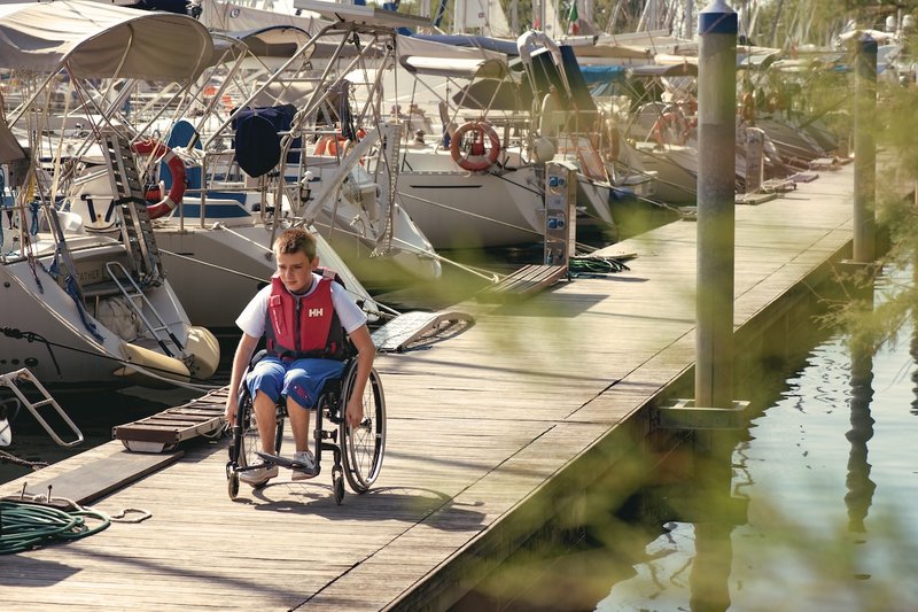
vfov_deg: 13.0
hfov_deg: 19.5
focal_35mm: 105
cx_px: 459
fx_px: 2677
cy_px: 306
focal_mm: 105
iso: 200
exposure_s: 1/400
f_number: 8
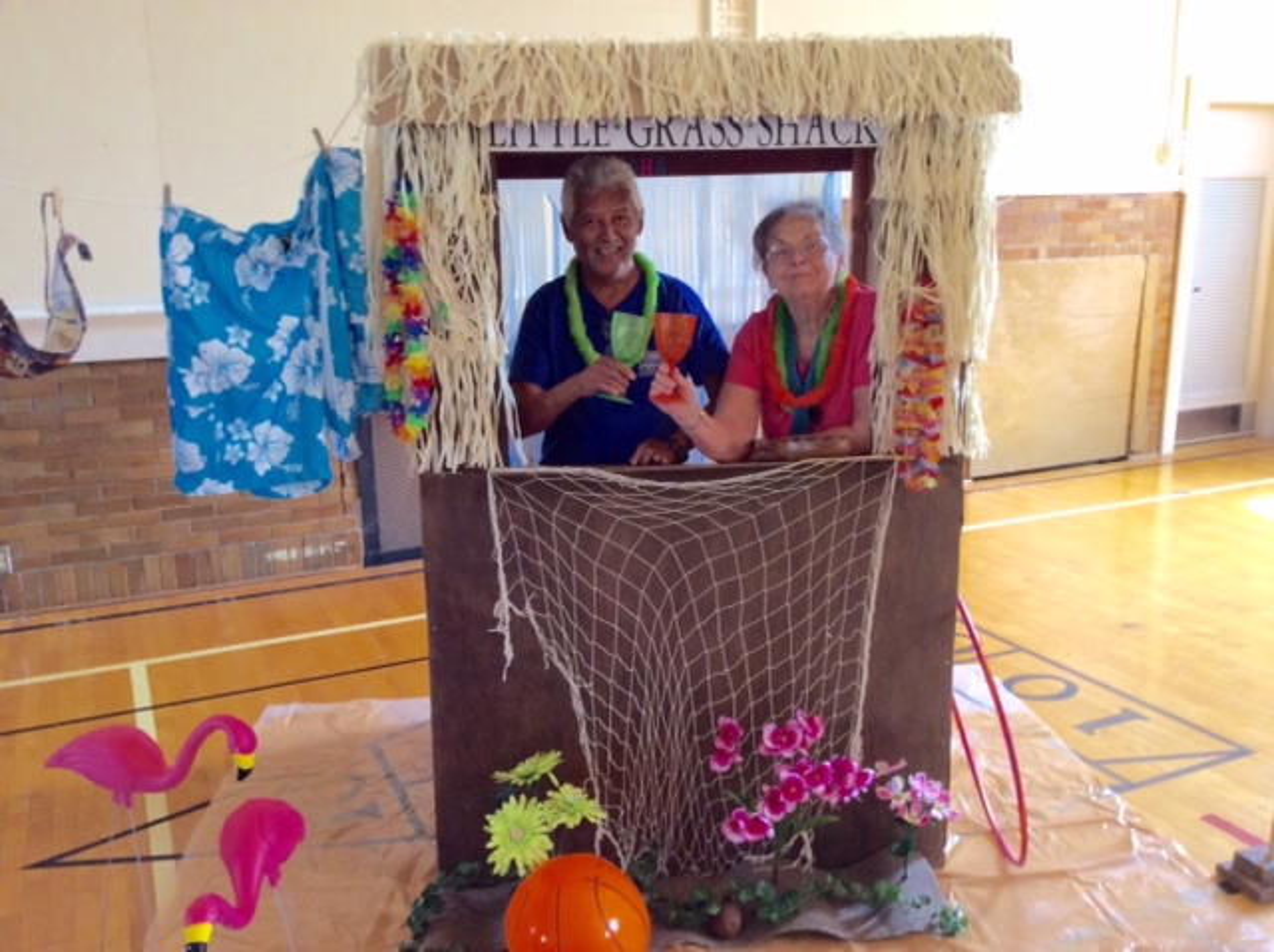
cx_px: 637
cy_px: 476
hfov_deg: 56.9
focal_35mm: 32
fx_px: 1176
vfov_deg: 44.1
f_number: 2.4
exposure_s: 1/24
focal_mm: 3.3
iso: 100
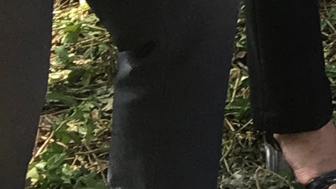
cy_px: -538
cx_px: 1088
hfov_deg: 7.5
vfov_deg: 4.6
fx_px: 2165
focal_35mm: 243
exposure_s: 1/106
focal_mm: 4.15
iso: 25
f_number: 2.2
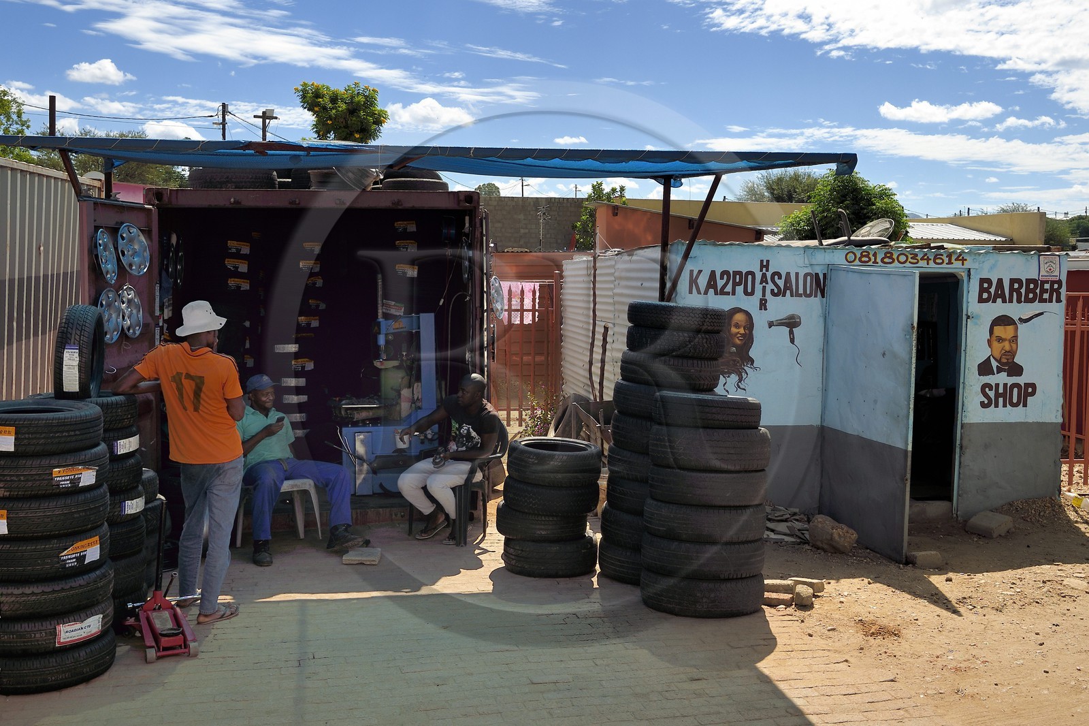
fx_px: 968
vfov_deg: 41.1
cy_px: 363
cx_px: 544
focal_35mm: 32
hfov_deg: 58.7
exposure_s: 1/1000
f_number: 8
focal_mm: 32
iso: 400
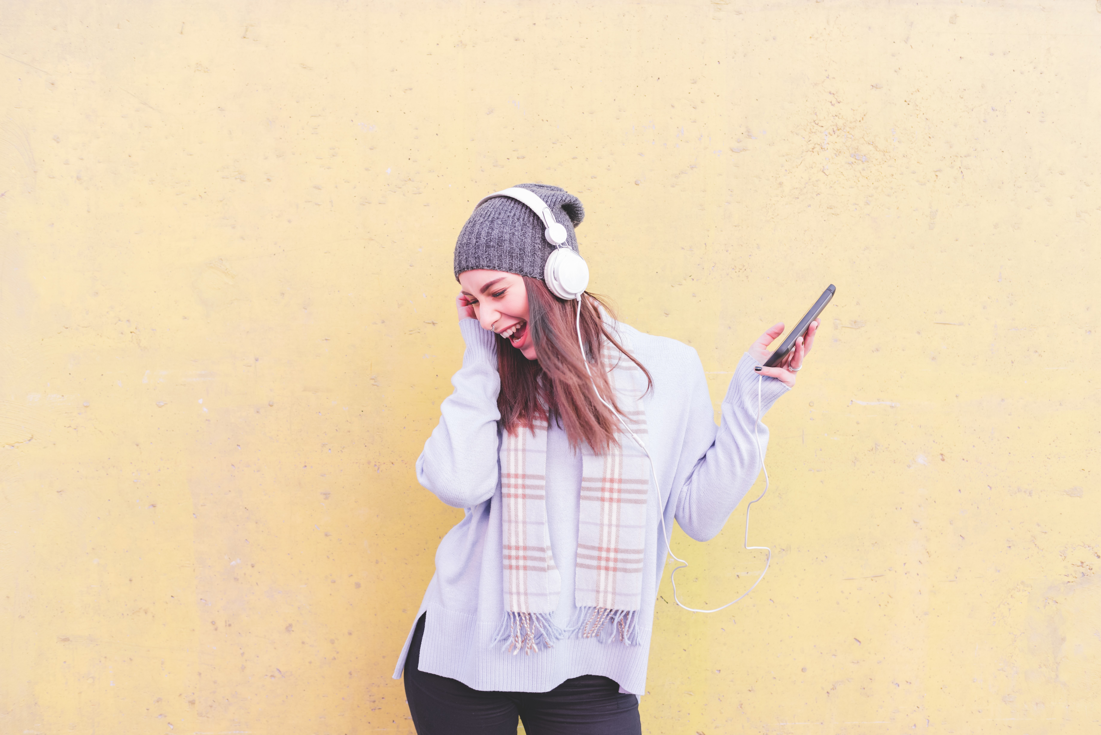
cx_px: 550
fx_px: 1071
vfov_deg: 37.9
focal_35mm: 35
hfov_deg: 54.4
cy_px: 368
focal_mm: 35
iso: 500
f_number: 3.5
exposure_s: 1/400
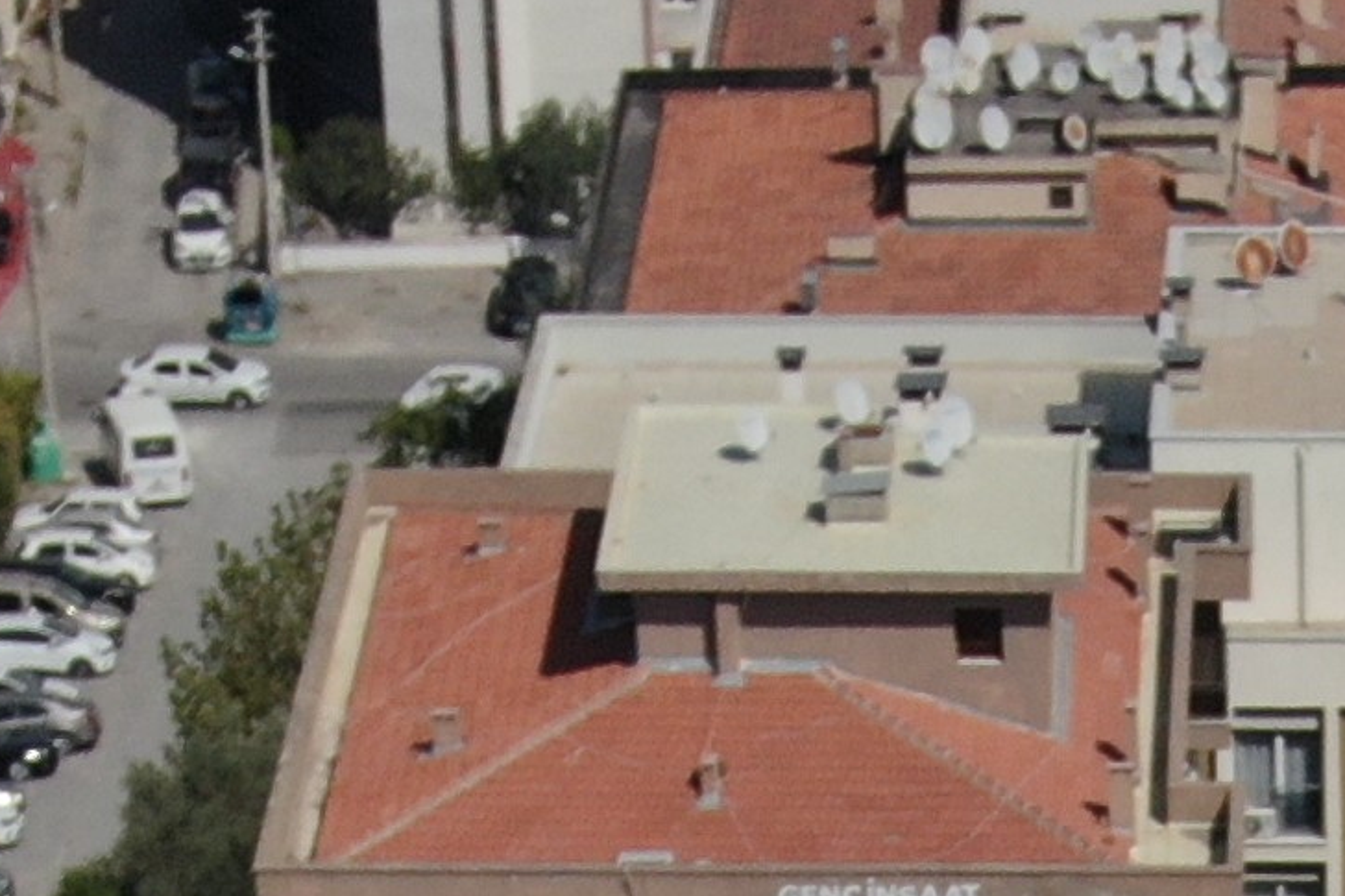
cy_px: 2503
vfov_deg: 5.0
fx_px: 9823
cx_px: 1539
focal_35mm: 263
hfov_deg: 7.8
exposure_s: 1/2000
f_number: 3.7
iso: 100
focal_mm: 8.06
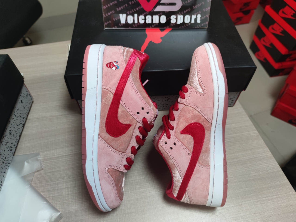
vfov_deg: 56.8
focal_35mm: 24
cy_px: 111
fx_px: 205
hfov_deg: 71.6
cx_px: 148
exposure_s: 1/100
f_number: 1.69
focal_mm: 6.72
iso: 278
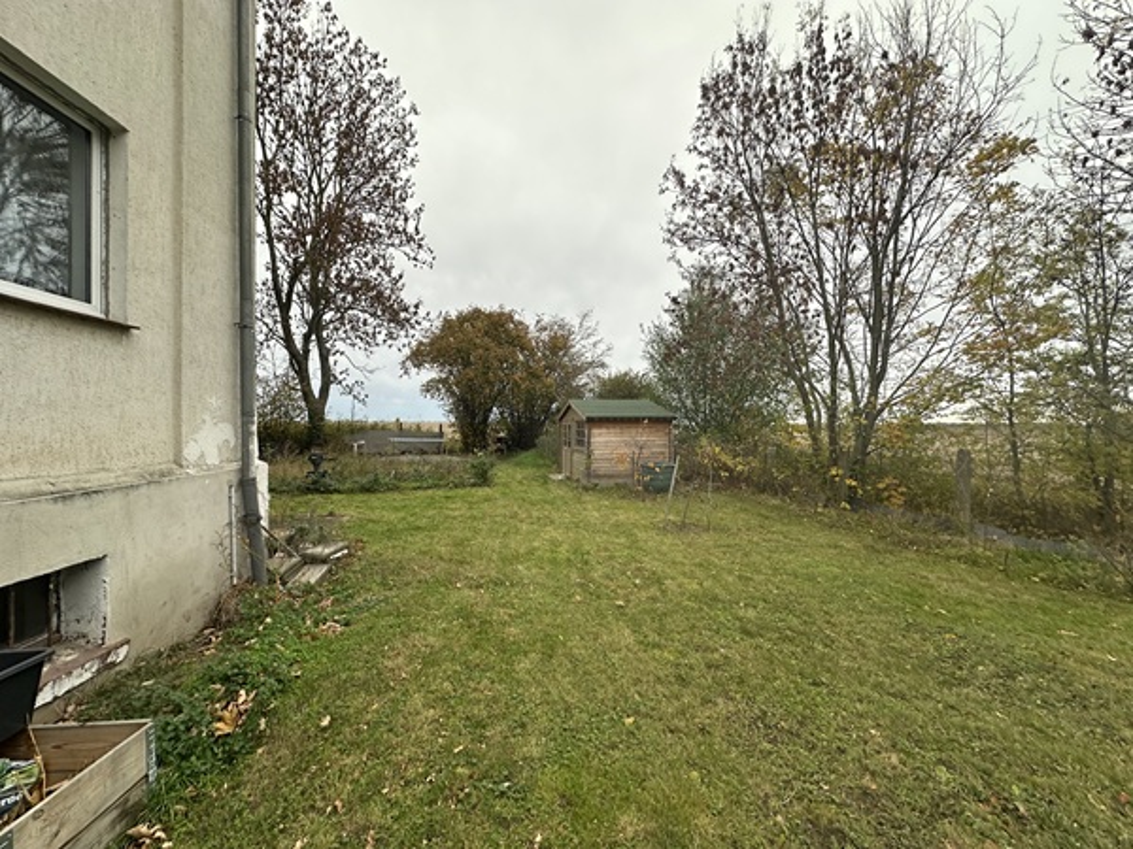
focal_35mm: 14
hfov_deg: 102.1
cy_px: 424
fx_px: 458
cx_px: 566
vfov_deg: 85.7
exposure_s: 1/209
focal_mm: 2.22
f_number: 2.2
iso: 40
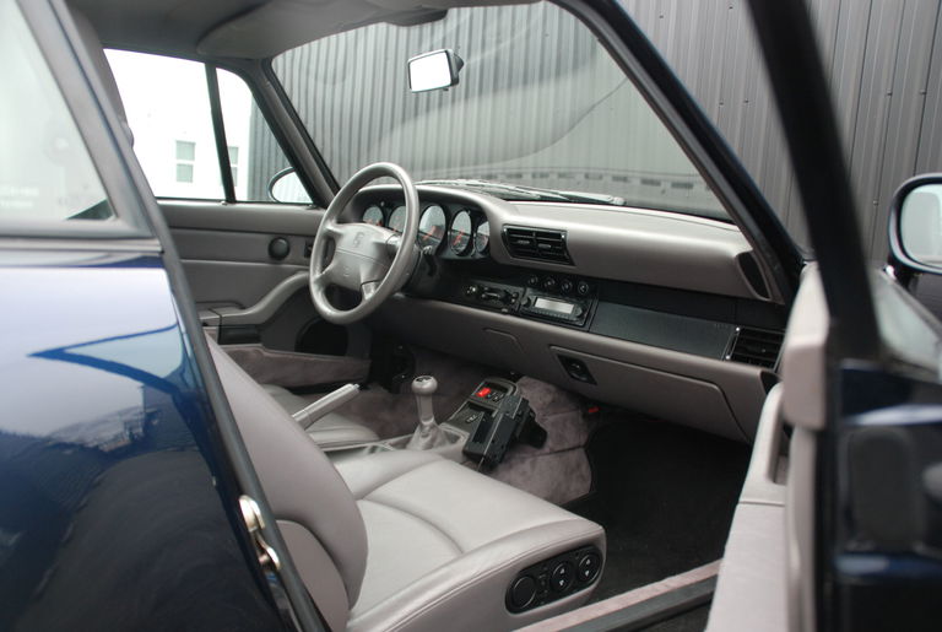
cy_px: 316
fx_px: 865
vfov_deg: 40.1
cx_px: 471
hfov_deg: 57.1
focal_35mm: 33
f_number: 3.5
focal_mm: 22
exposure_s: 1/30
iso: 360
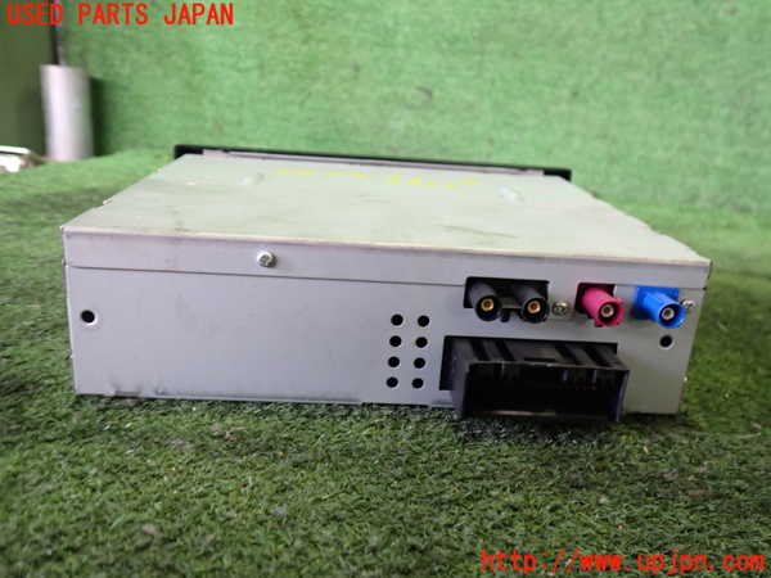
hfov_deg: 60.0
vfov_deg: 46.8
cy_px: 289
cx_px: 386
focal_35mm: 30
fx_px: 668
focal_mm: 5.4
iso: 400
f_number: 2.3
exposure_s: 1/30
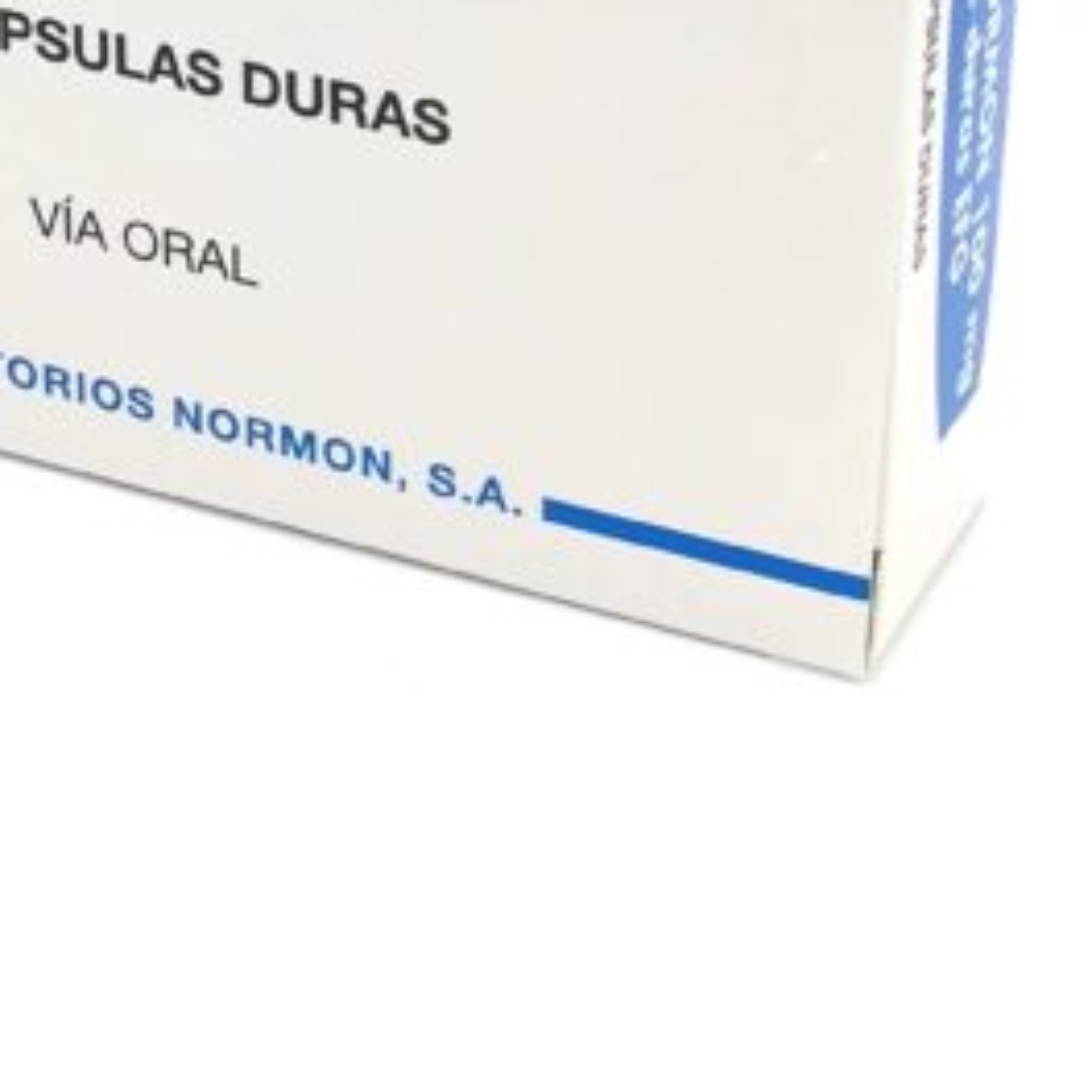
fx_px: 4033
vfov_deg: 15.1
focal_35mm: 113
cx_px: 290
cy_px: -37
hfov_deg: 15.4
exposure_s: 1/440
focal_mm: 3.83
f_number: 2.2
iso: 50
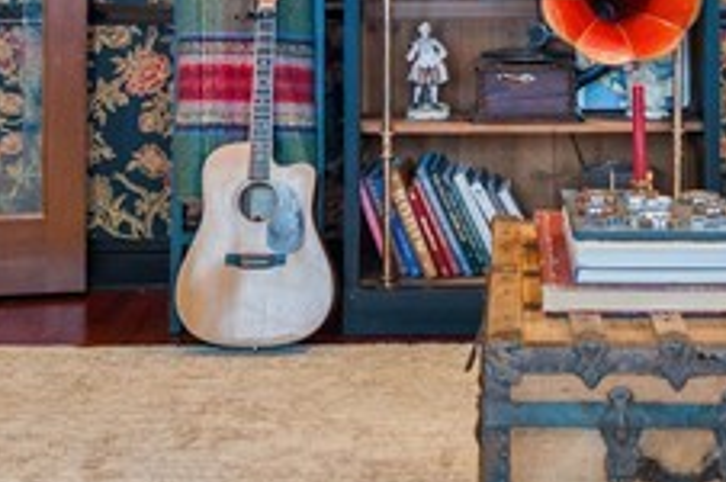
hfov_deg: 26.1
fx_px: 1551
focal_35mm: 77
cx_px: 527
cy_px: -154
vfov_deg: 16.6
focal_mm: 16
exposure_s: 1/3
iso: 800
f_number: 2.8
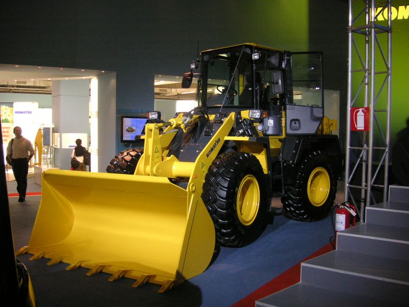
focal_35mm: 37
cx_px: 204
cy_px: 154
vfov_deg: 38.7
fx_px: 437
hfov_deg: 50.1
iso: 125
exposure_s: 1/45
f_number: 2.8
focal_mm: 6.1
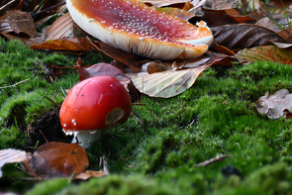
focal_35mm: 164
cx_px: 123
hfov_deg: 12.5
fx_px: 1331
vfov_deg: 8.4
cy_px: 47
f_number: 4
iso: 125
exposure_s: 1/8
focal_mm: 105
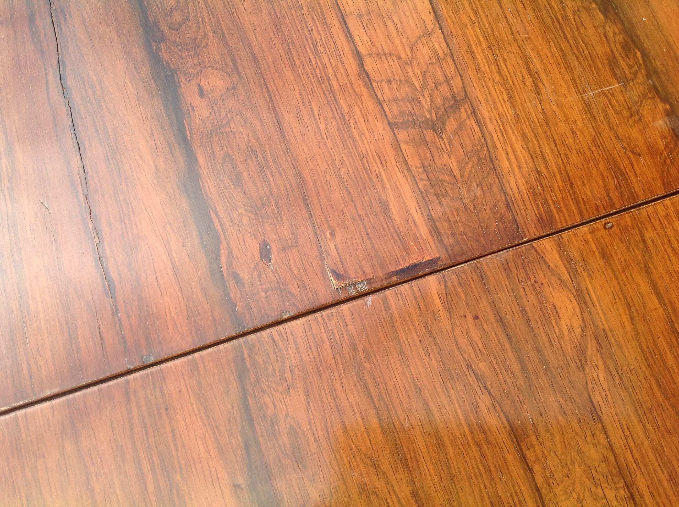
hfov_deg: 52.7
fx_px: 686
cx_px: 340
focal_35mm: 35
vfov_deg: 40.6
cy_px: 254
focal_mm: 4.28
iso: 50
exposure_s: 1/657
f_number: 2.4
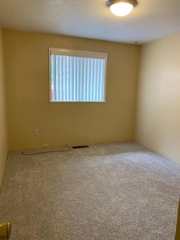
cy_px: 120
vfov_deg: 67.3
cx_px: 90
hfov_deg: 53.1
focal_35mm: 26
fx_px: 180
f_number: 1.8
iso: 160
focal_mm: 4.25
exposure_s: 1/60
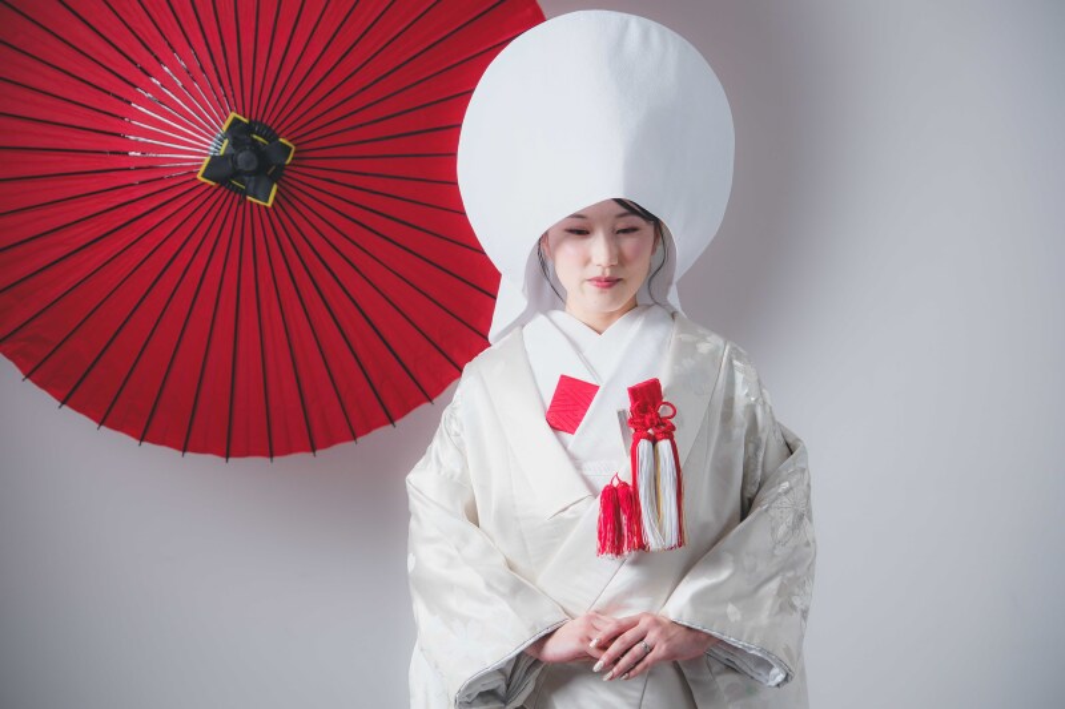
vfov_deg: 17.1
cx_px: 532
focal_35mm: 80
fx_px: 2366
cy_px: 354
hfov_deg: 25.4
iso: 400
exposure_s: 1/125
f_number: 3.2
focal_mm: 53.3
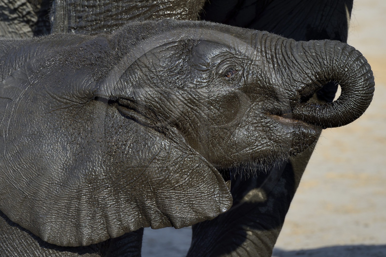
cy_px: 128
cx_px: 193
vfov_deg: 4.9
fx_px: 3001
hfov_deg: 7.4
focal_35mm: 280
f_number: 10
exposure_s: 1/500
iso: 400
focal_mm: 280
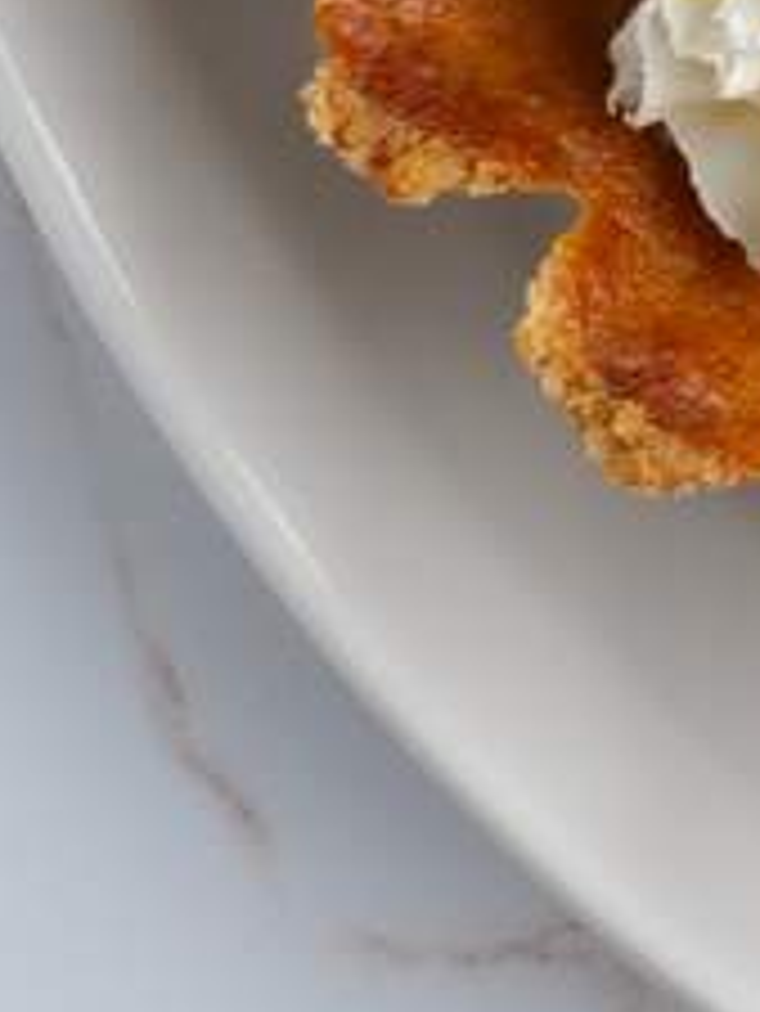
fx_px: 6229
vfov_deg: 8.7
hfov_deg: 6.5
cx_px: 2006
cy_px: -1133
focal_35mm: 213
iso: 200
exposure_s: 1/80
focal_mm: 15
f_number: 3
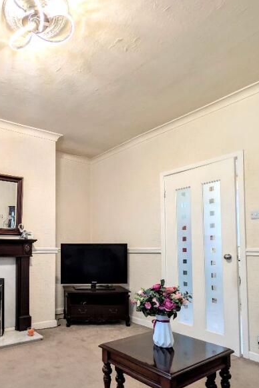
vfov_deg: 77.6
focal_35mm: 22
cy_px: 235
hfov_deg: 52.7
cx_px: 45
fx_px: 237
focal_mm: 2.02
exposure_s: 1/29.3
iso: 56
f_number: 1.7
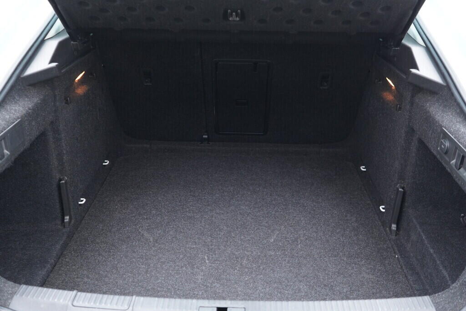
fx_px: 466
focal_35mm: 36
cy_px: 156
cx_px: 233
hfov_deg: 53.1
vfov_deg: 36.9
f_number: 2.8
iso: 800
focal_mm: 24
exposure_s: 1/40
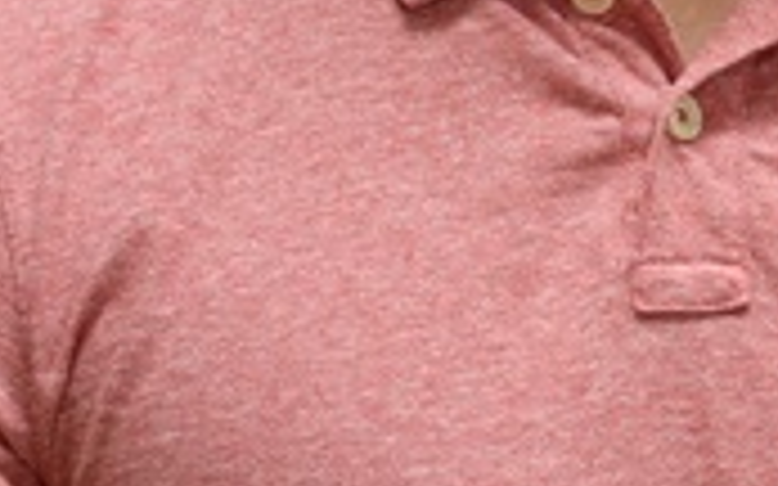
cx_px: 650
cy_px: -306
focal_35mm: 221
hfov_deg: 9.5
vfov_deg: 5.9
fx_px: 4684
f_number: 4
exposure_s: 1/125
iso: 800
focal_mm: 50
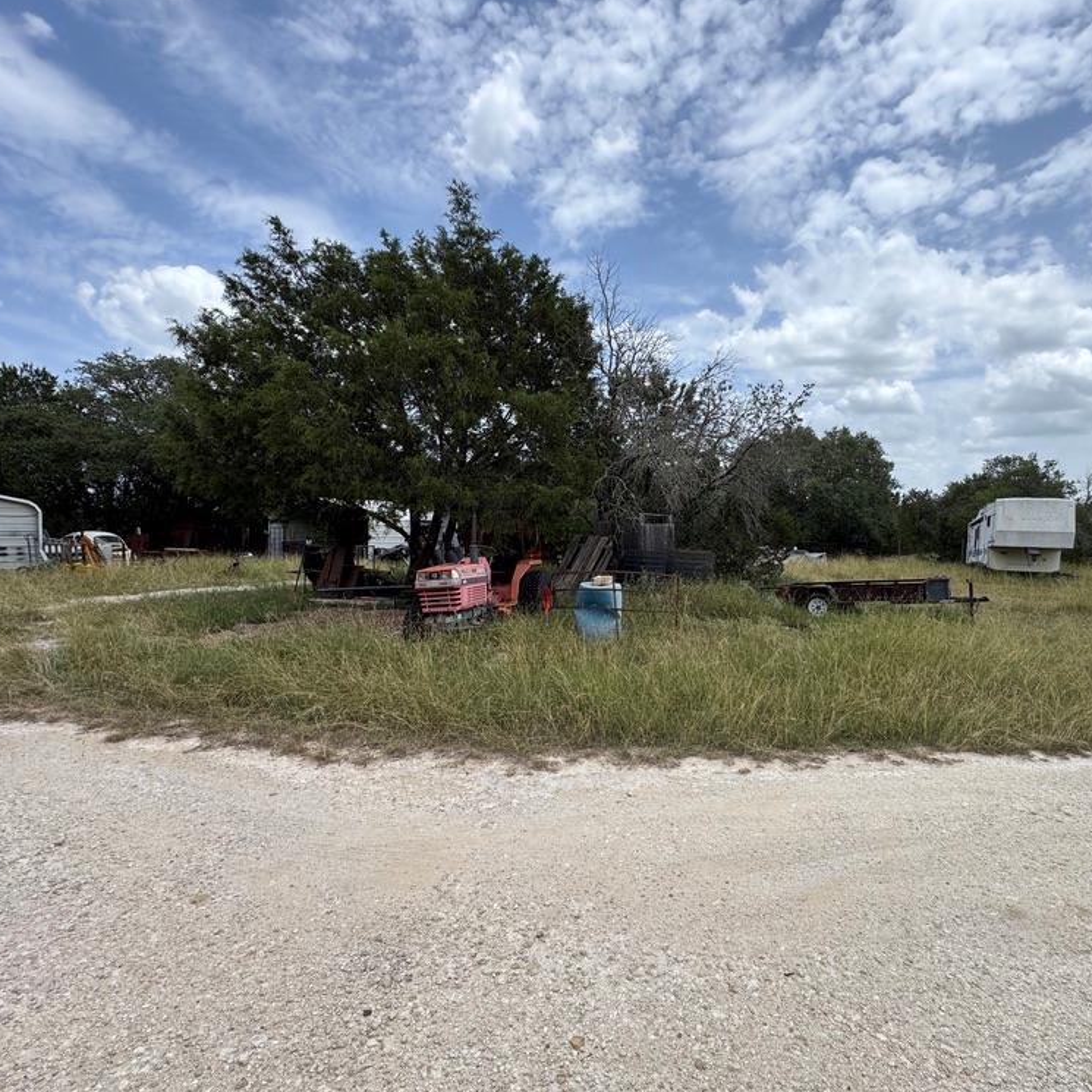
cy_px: 556
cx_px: 610
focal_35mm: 17
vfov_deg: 84.0
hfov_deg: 83.6
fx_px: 607
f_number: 2.2
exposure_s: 1/1449
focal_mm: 2.22
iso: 40
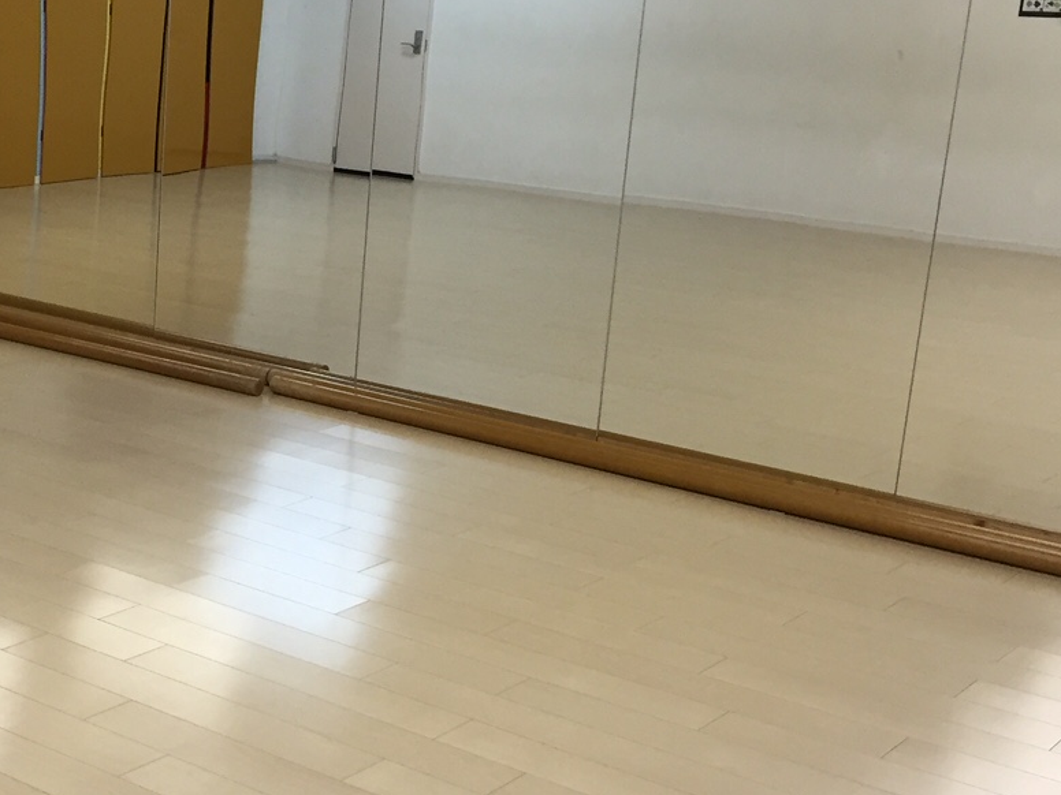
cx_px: 152
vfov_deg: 24.0
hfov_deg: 30.6
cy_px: 456
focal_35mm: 61
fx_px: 1870
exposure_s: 1/33
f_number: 2.2
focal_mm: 4.15
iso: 50
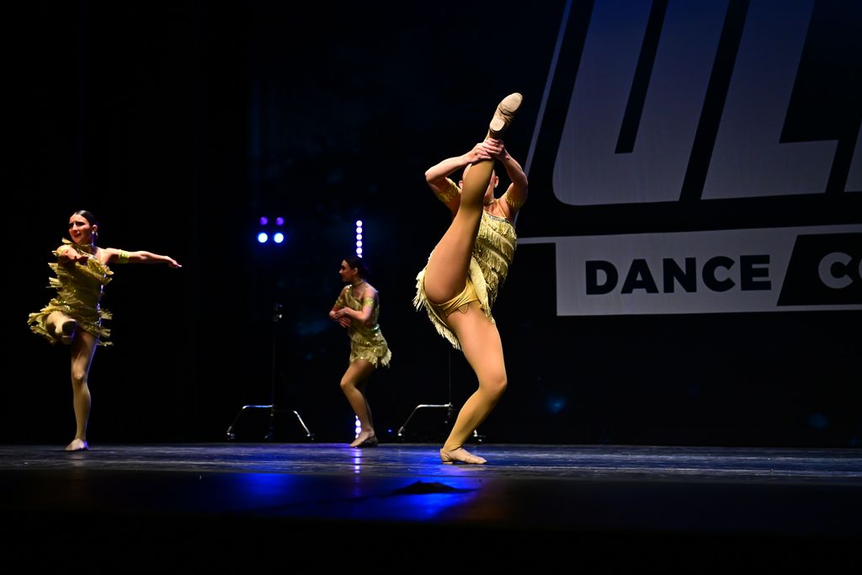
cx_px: 431
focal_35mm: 55
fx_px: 1317
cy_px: 288
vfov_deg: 24.6
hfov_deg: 36.2
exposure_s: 1/800
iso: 3200
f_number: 4
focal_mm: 55
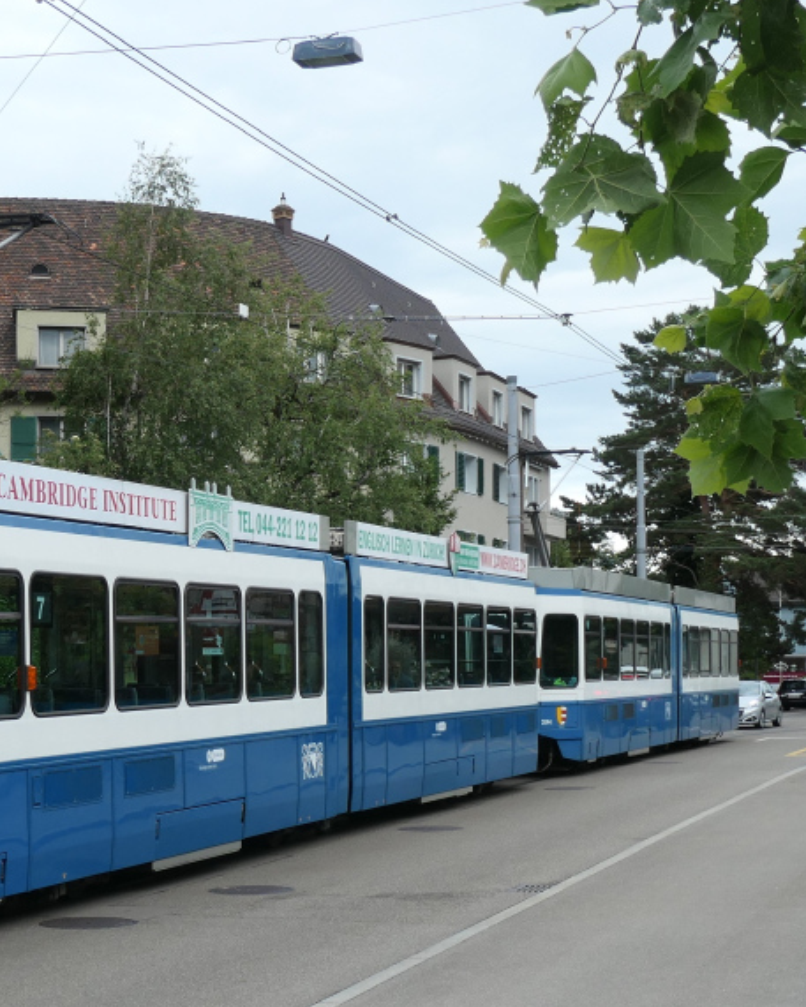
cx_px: 131
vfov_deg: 30.4
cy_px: 625
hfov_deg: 24.1
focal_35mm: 62
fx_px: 1848
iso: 200
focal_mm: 10.6
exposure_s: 1/800
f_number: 3.5
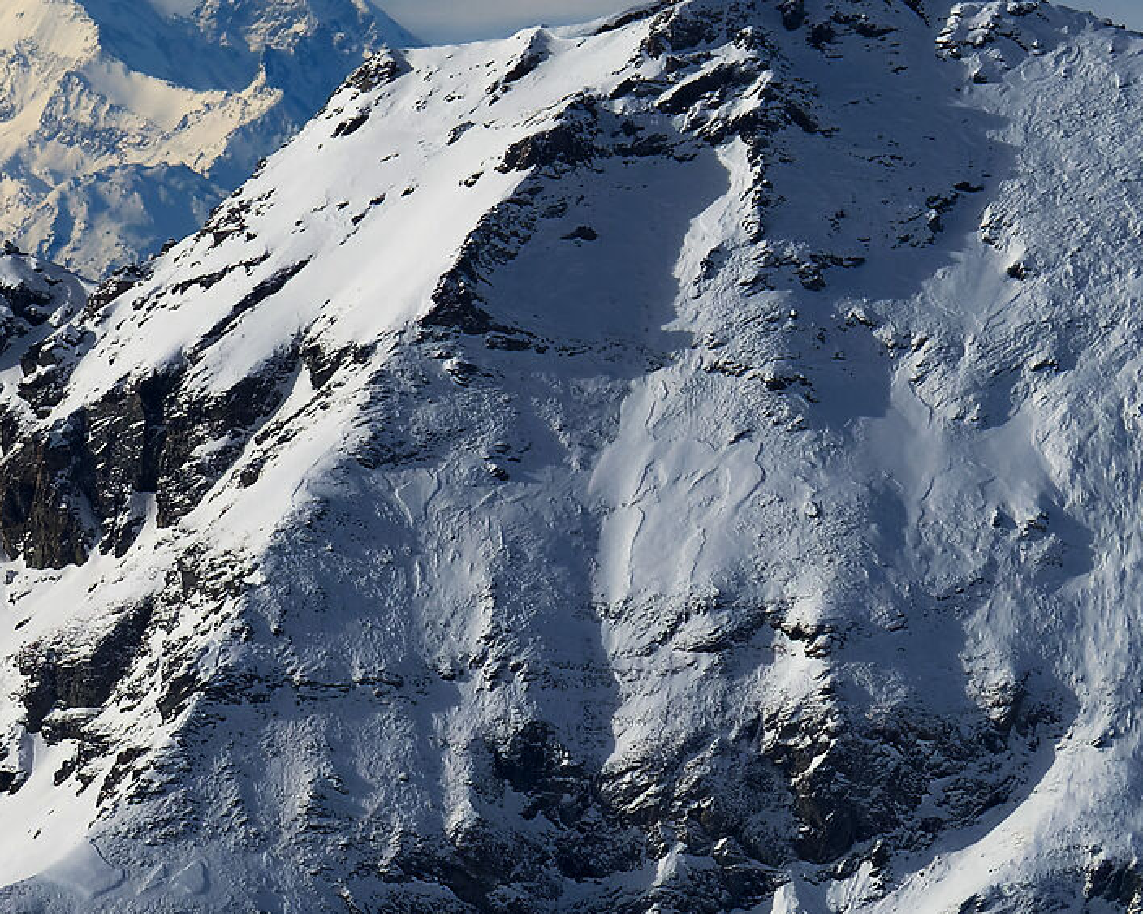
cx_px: -612
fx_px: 23305
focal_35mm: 689
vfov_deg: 2.2
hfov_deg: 2.8
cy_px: -45
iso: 200
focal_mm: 100
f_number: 8
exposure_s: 1/2000
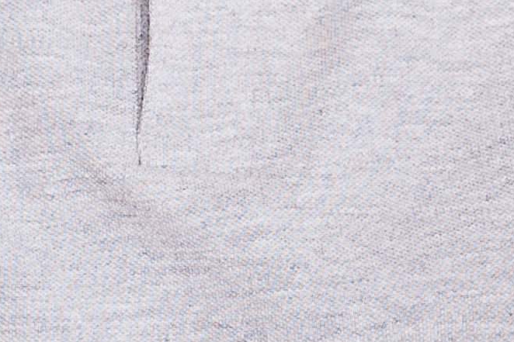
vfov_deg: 1.8
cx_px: 436
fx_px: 11005
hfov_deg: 2.7
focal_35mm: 771
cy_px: -441
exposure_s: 1/200
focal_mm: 120
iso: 200
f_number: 5
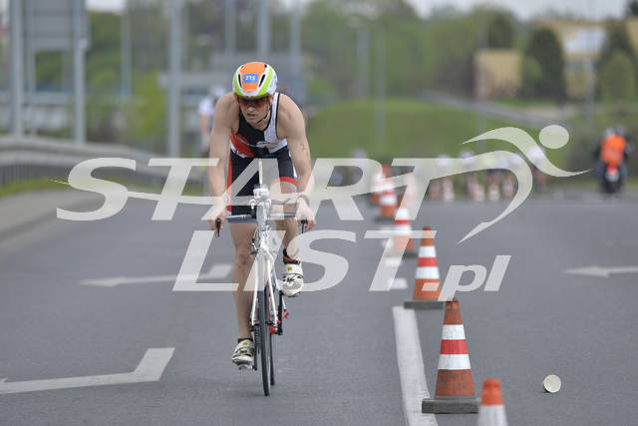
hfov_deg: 5.4
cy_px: 213
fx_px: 6736
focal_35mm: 380
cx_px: 319
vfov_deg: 3.6
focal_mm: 380
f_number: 6
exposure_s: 1/1600
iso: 400
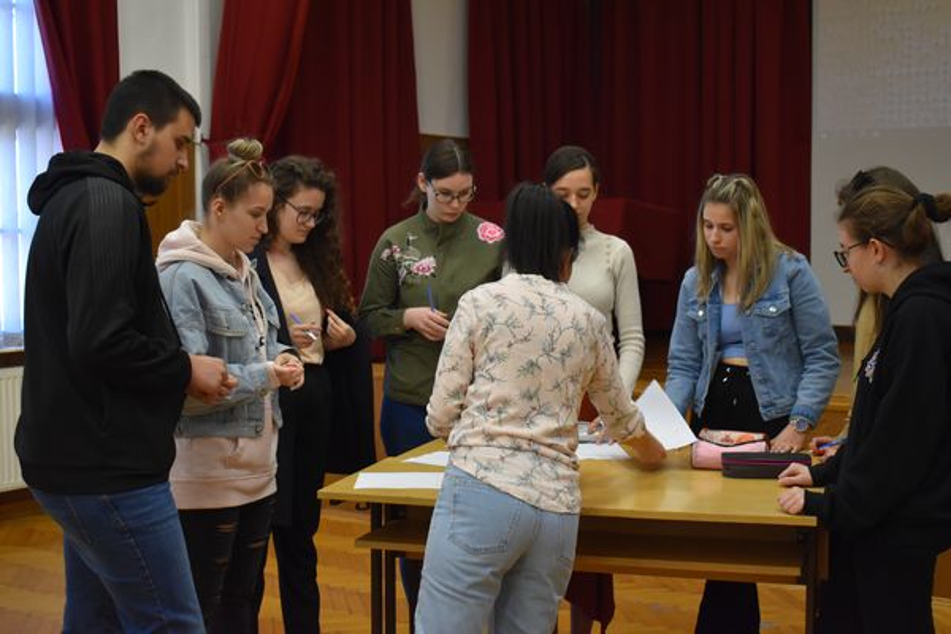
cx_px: 476
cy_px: 317
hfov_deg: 38.9
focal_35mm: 51
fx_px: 1347
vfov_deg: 26.5
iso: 1400
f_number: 4.5
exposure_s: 1/125
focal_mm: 34
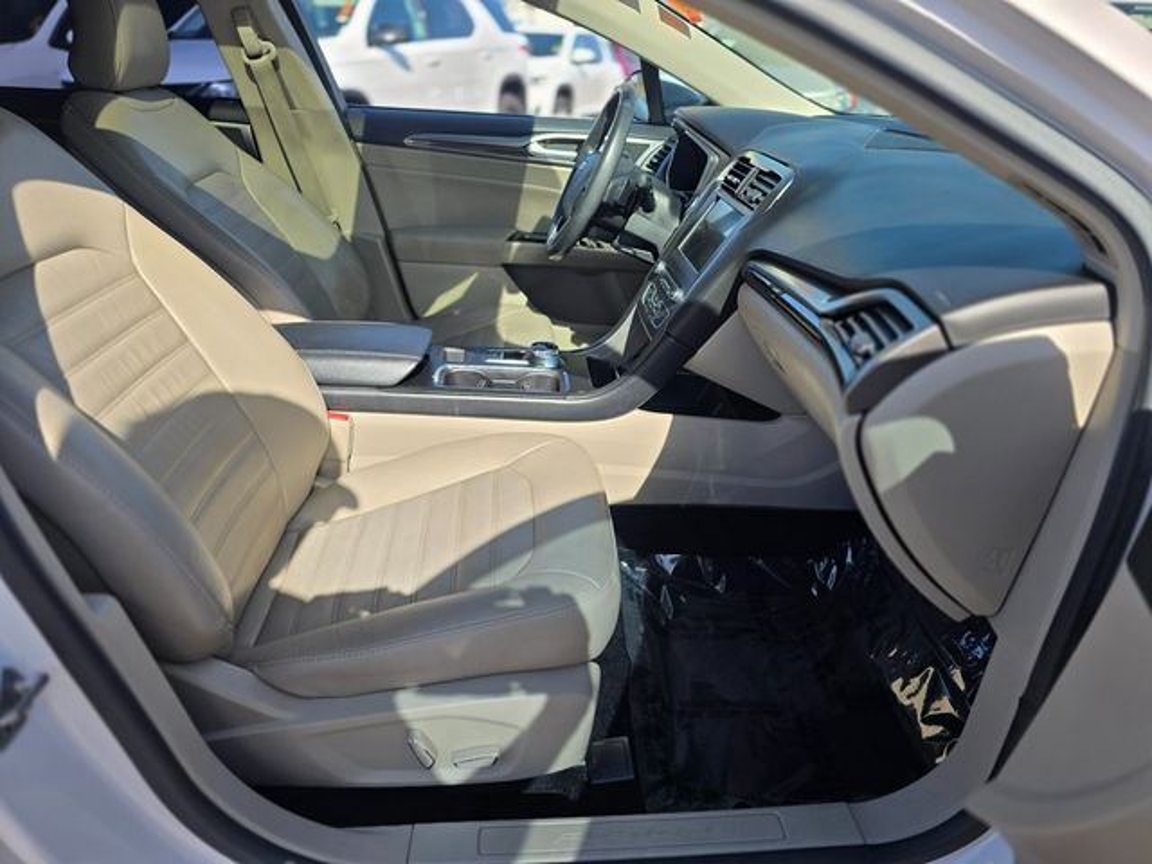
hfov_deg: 73.9
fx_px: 765
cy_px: 432
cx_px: 576
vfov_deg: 58.9
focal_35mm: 23
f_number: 1.7
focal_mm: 6.3
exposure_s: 1/2730
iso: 80
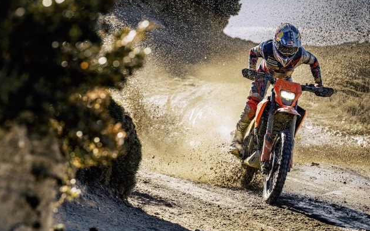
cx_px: 146
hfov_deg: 23.0
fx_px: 907
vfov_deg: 14.5
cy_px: 113
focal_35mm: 90
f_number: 4
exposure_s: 1/500
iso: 64
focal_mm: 70
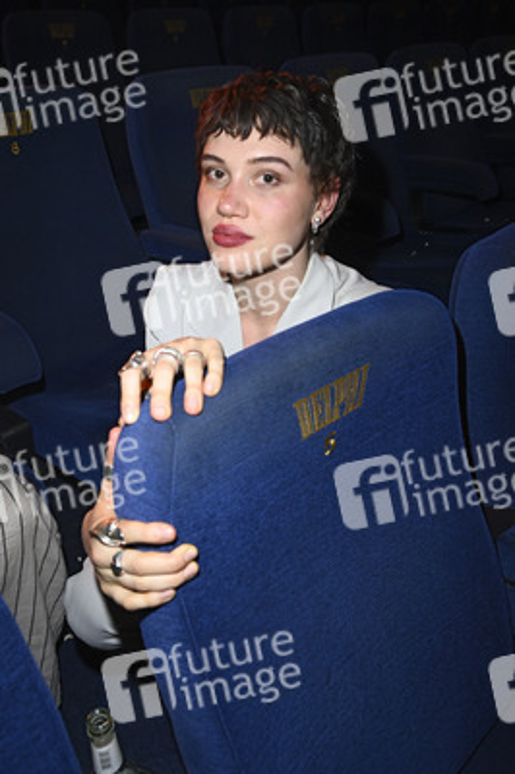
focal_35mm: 31
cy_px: 387
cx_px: 258
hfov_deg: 42.3
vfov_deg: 60.3
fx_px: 666
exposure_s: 1/250
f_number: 5.6
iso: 1250
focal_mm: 31
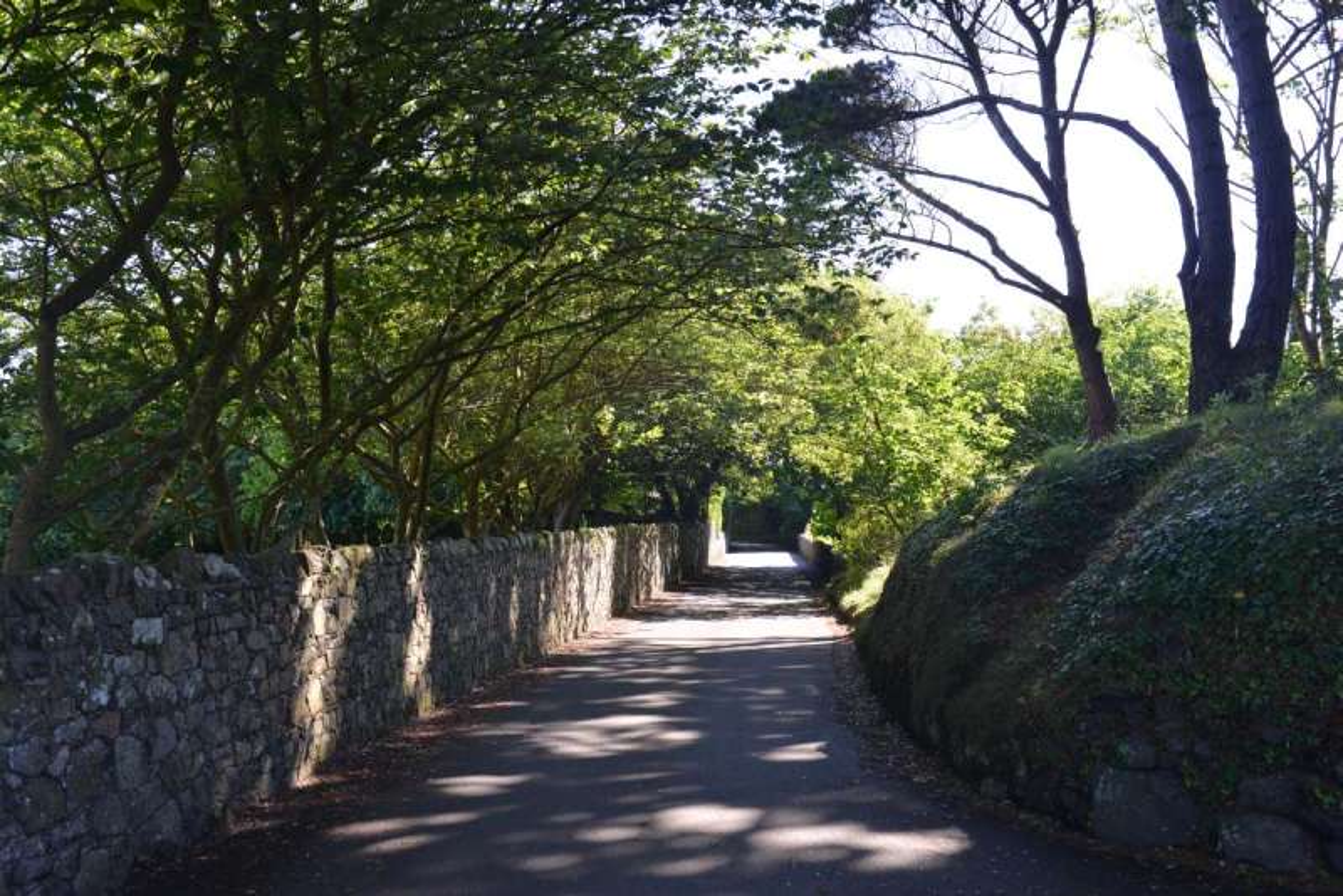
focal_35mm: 35
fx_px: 1306
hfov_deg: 54.4
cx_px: 672
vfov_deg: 37.9
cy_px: 448
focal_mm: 35
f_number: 7.1
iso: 125
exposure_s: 1/60
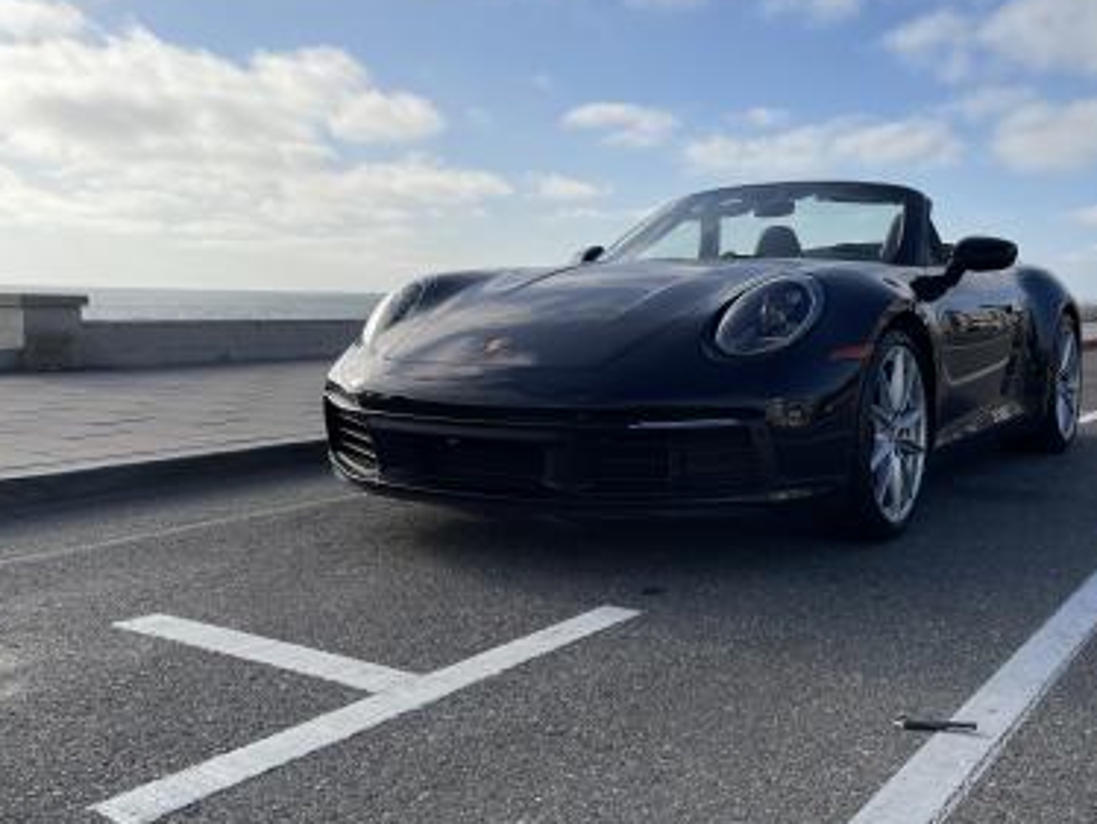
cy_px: 372
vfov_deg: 40.7
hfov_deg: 51.9
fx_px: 1110
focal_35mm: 35
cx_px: 707
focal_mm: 5.1
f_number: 1.6
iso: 32
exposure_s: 1/5376
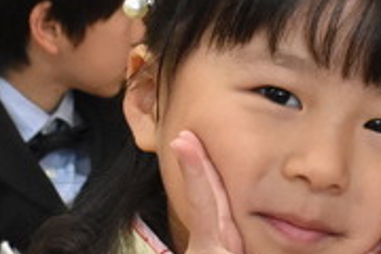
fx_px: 2379
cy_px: 212
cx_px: 403
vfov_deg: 6.1
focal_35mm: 225
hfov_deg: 9.1
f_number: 7.1
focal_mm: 27
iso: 4000
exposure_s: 1/200
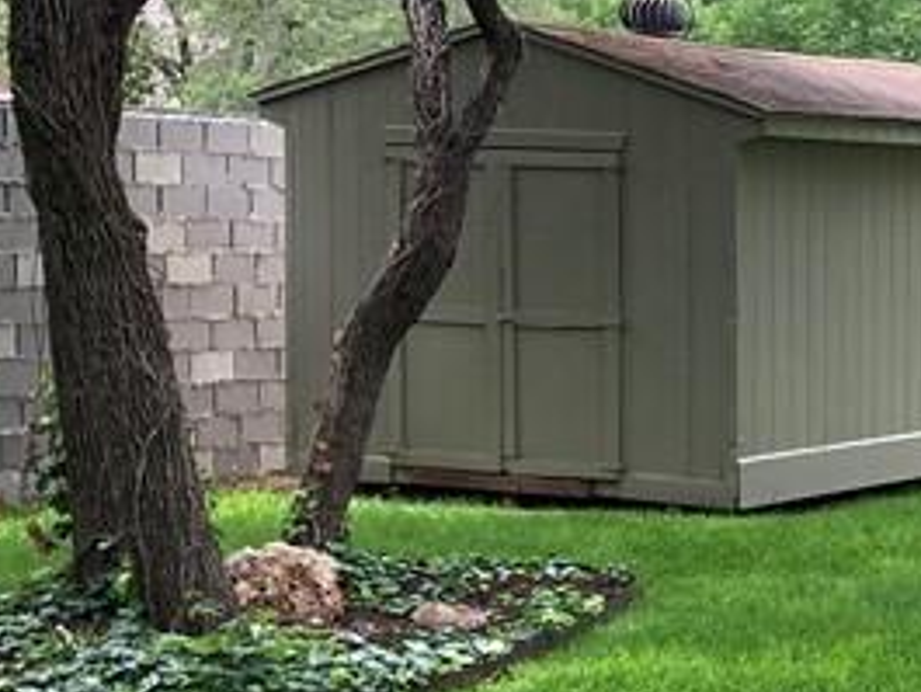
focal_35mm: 108
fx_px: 2875
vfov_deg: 13.7
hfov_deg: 16.4
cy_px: 546
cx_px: 1442
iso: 20
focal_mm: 3.99
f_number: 1.8
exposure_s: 1/316
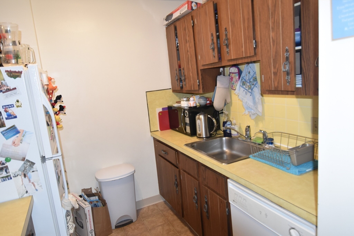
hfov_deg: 77.3
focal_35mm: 22
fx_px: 221
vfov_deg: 56.2
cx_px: 177
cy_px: 118
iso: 800
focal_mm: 15
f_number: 3.5
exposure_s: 1/60
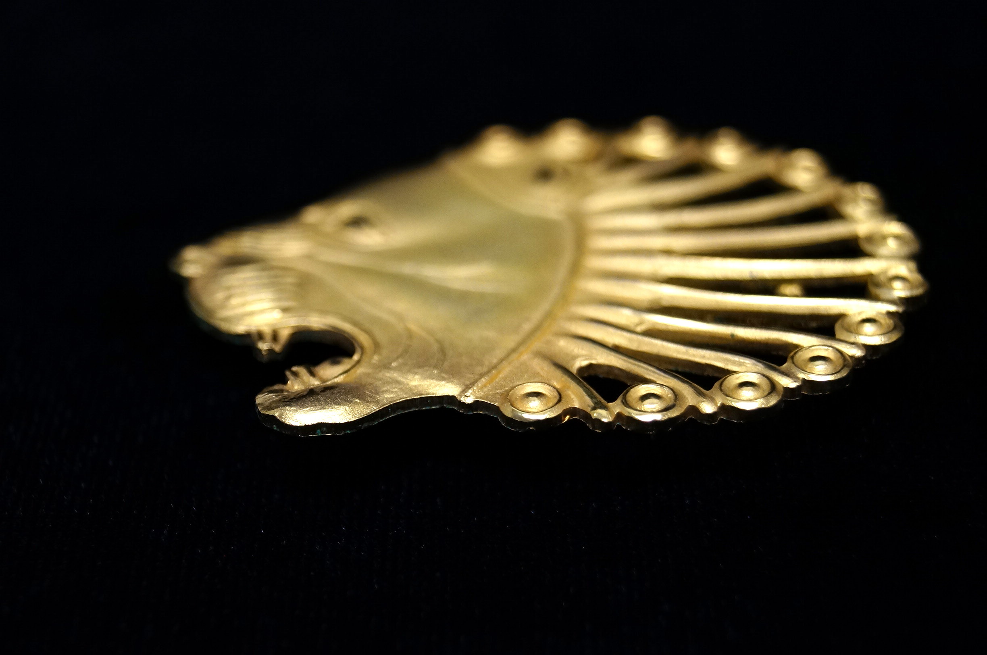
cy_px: 328
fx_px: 2053
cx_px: 494
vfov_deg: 18.1
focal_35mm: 75
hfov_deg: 27.0
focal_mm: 50
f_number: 5.6
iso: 800
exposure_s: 1/80
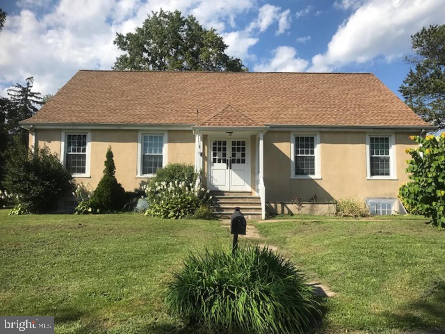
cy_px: 167
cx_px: 222
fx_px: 360
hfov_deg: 63.4
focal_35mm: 28
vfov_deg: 49.7
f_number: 1.8
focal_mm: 3.99
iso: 20
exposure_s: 1/2128
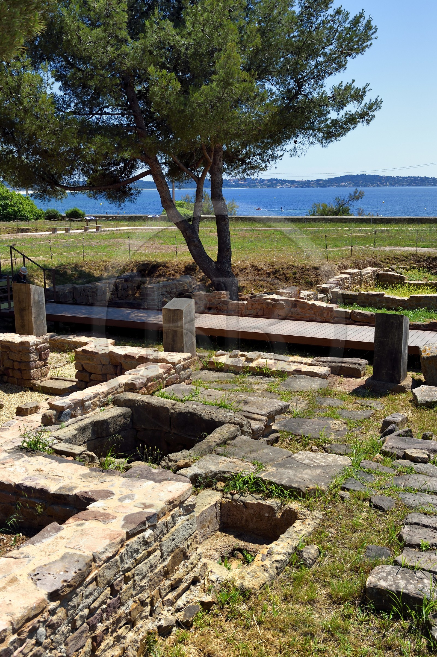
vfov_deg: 46.4
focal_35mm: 42
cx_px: 218
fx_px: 766
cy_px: 328
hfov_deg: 31.9
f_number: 9
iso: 200
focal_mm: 42
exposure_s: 1/640
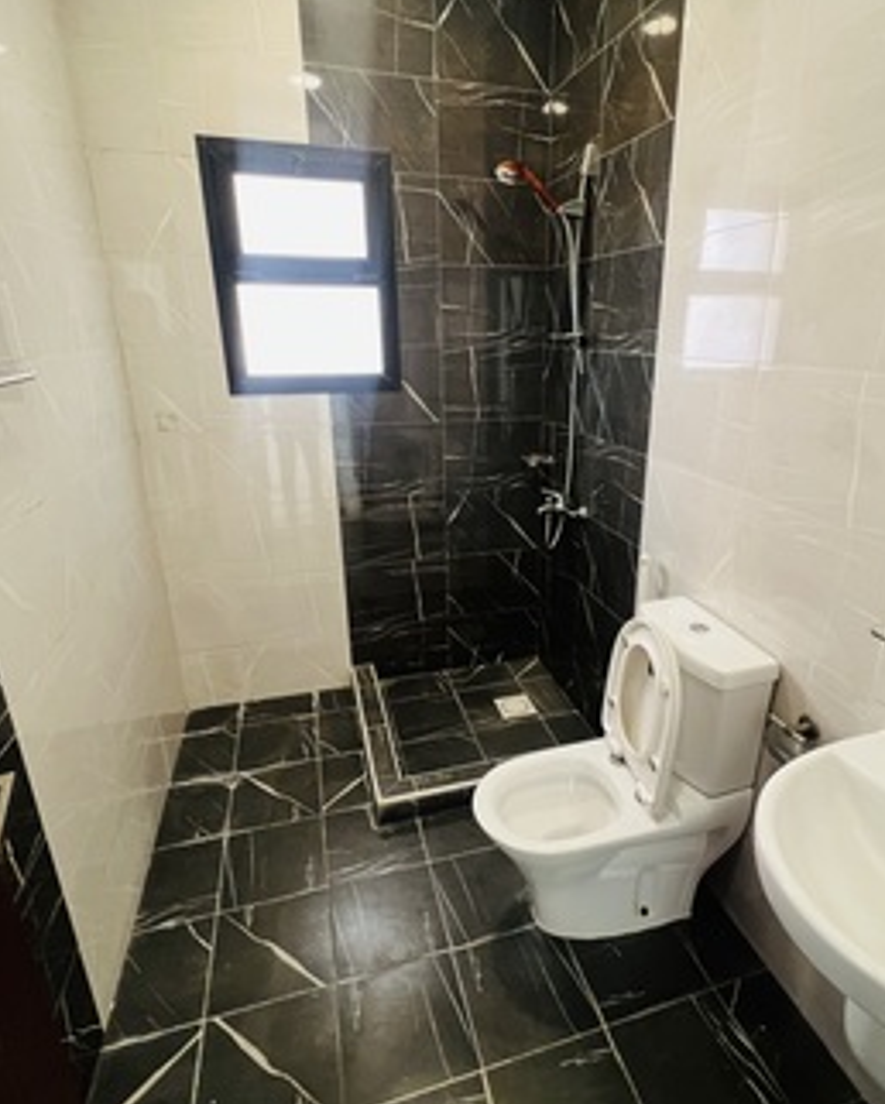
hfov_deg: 73.5
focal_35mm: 18
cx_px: 503
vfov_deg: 86.3
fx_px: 589
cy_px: 540
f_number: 1.8
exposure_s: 1/50
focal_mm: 1.57
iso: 200
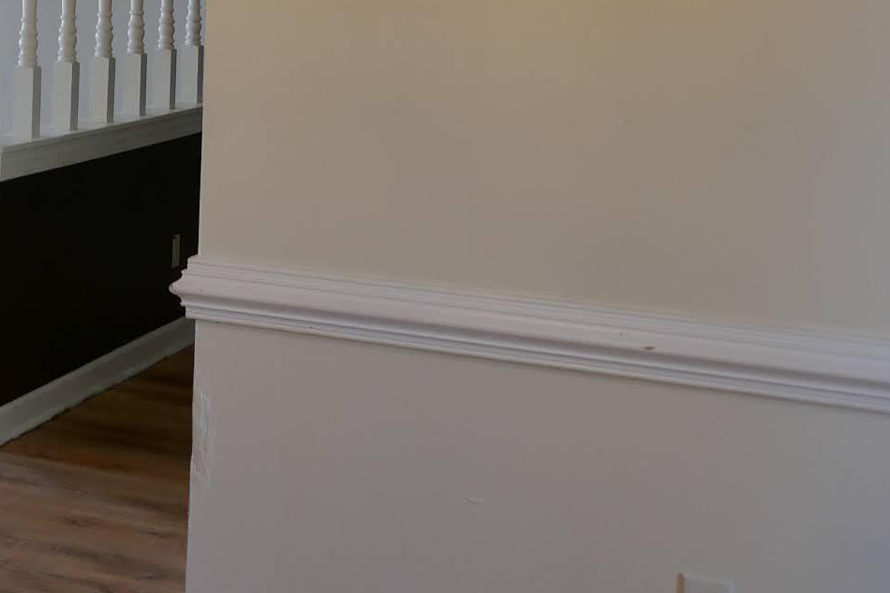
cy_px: 25
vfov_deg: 18.5
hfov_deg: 25.4
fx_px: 1780
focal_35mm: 72
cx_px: -160
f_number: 2.8
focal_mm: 9.1
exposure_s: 1/60
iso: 250
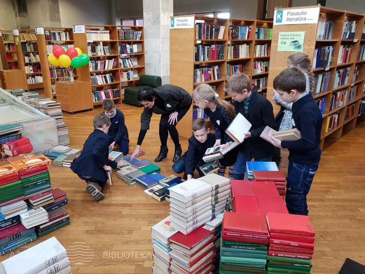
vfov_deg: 53.1
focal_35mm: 26
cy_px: 137
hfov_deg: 67.3
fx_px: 274
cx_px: 182
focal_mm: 4.2
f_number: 1.7
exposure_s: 1/50
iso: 200
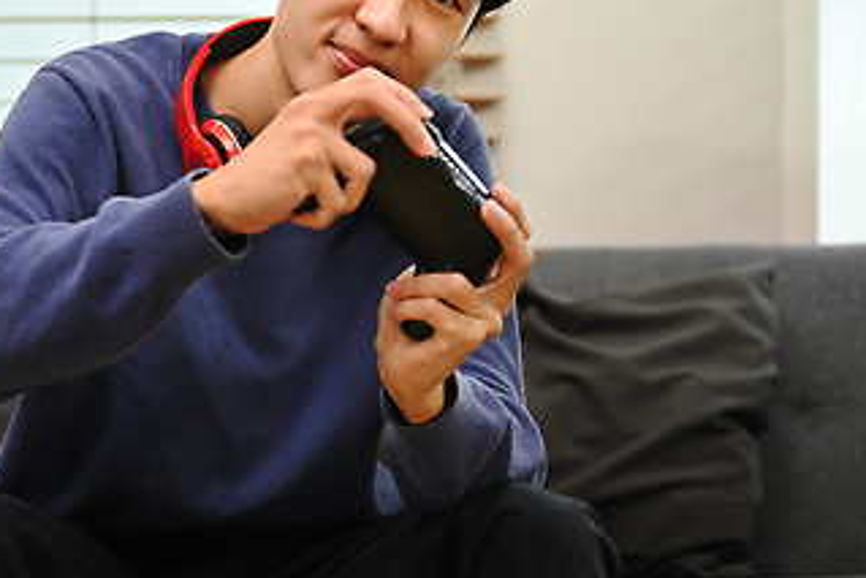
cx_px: 214
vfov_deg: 14.6
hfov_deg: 21.5
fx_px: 2262
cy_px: 233
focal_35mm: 94
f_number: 2
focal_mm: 50
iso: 400
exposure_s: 1/200
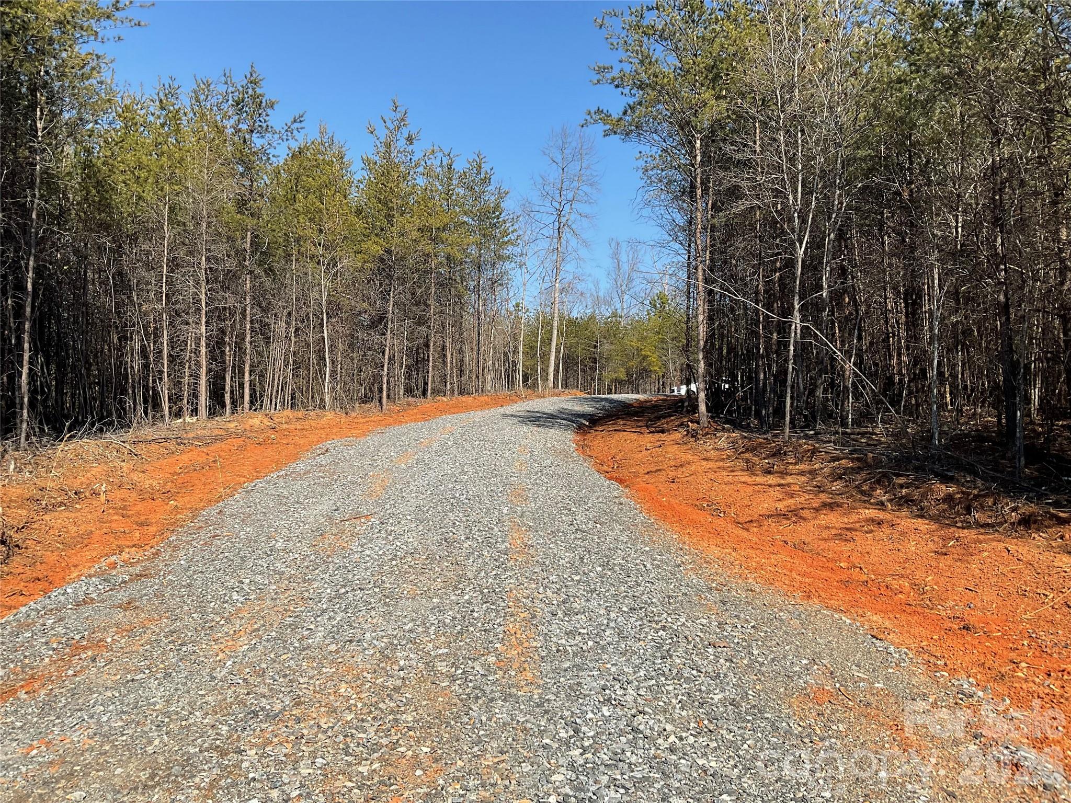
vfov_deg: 48.2
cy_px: 402
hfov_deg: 61.7
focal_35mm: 29
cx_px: 536
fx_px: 897
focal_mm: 3
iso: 16
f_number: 1.8
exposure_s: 1/1626
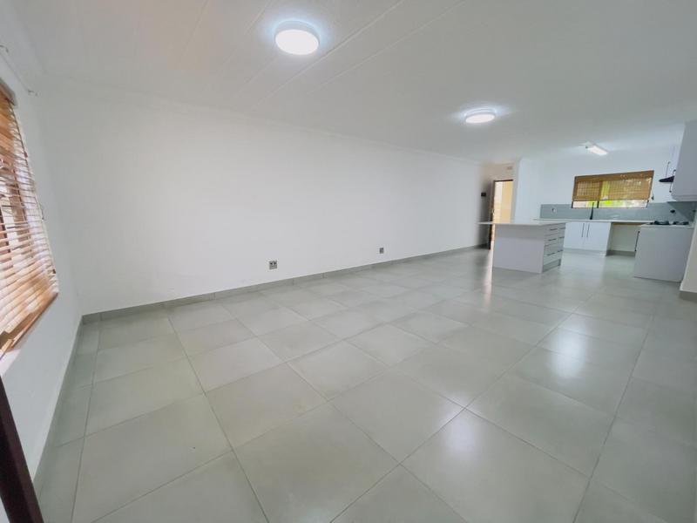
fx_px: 262
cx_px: 348
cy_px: 262
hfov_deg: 106.2
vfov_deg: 89.9
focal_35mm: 13
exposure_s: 1/100
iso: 250
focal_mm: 1.54
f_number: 2.4
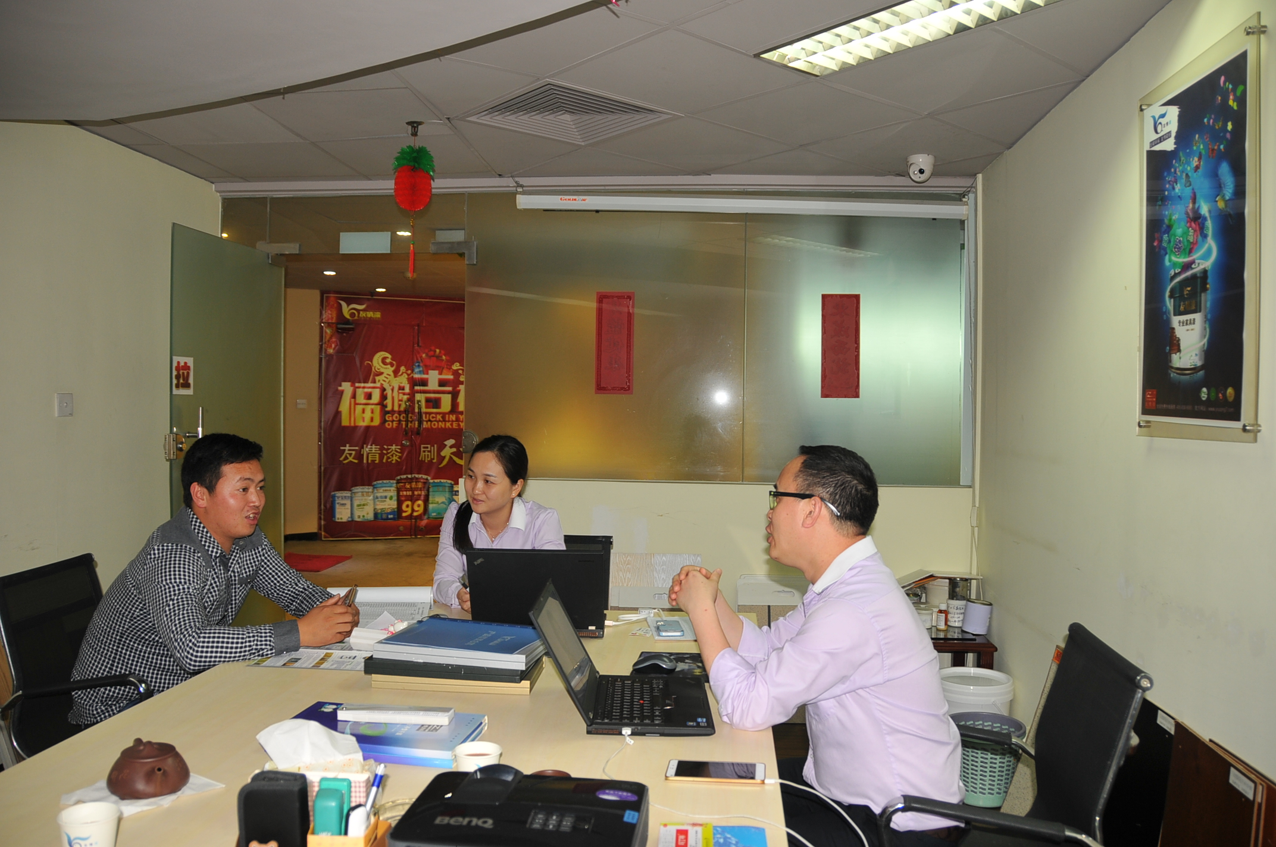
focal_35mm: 27
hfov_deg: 67.4
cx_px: 638
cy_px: 424
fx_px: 956
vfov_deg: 47.8
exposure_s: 1/30
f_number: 3.5
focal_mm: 18
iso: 200
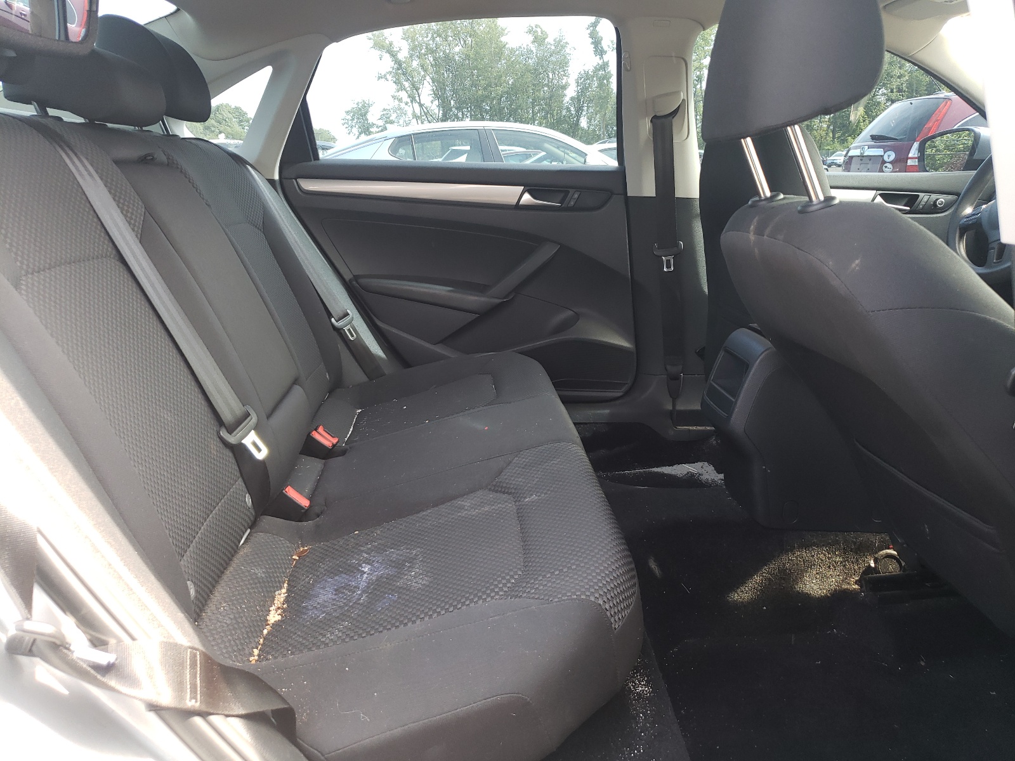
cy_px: 380
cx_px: 508
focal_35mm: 26
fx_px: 762
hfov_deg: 67.3
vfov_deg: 53.1
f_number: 1.5
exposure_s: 1/100
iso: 58
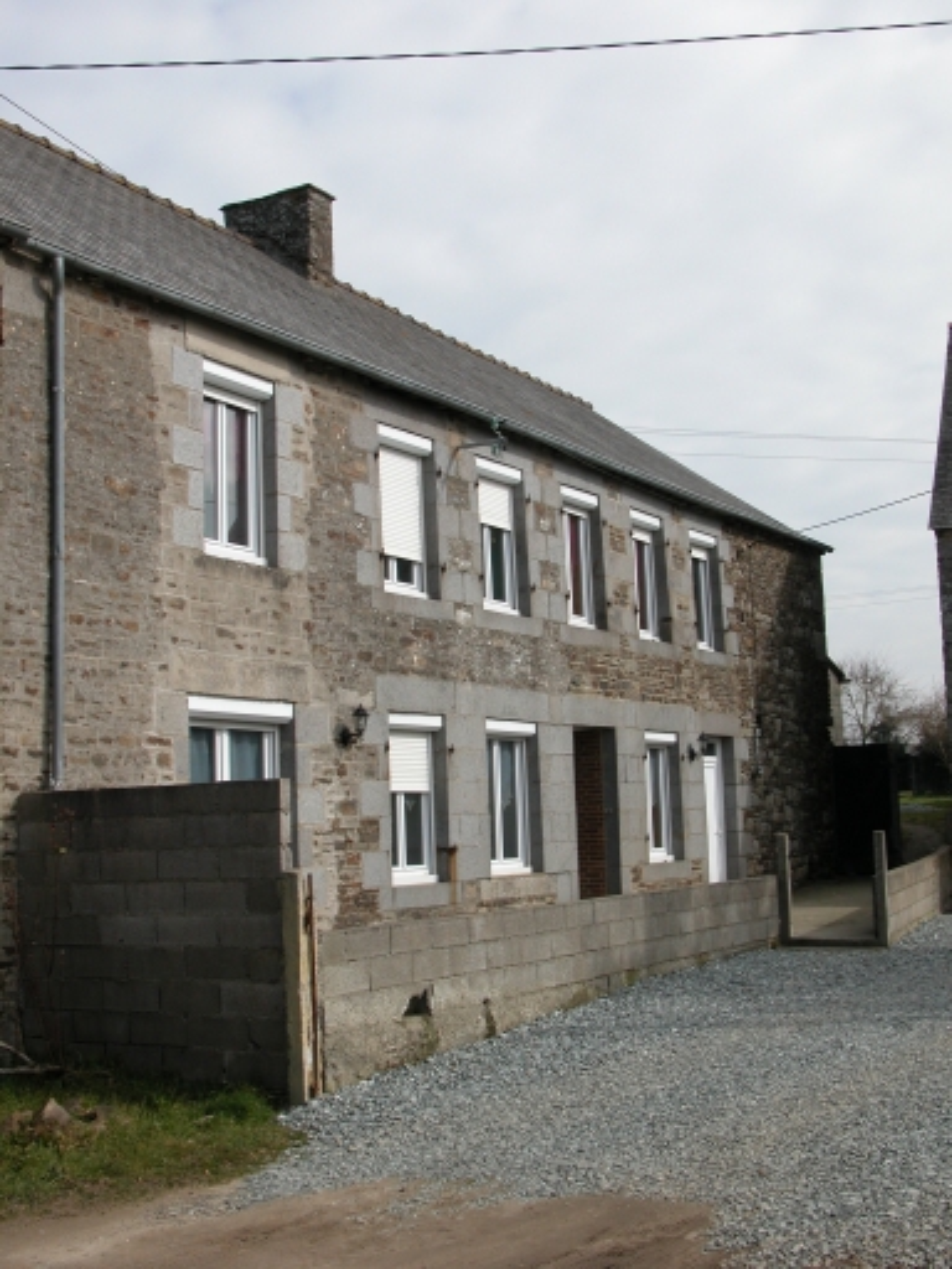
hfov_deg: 31.5
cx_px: 476
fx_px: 1687
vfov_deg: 41.2
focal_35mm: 46
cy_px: 634
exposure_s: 1/328
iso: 100
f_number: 6.7
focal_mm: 11.6
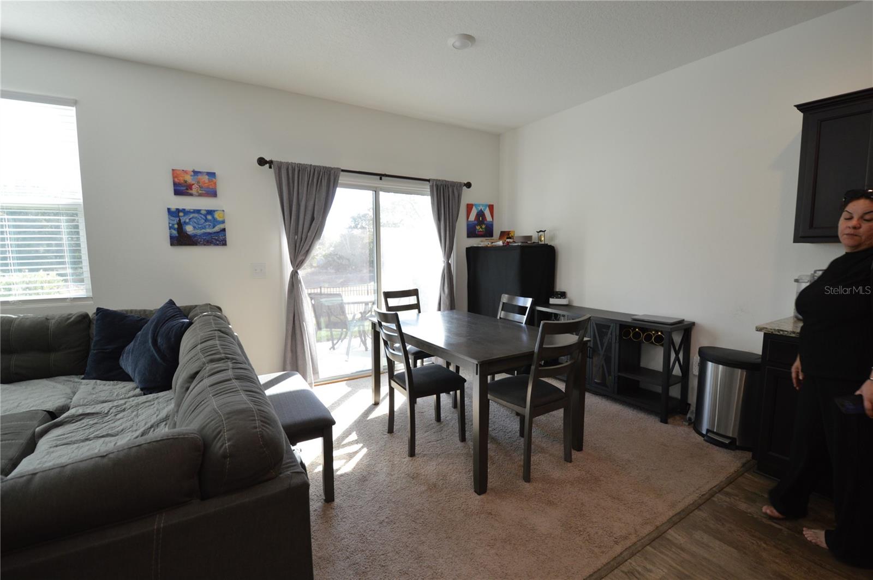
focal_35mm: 15
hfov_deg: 100.5
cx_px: 436
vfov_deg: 77.2
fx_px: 363
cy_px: 290
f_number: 4.5
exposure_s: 1/80
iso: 400
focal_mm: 10
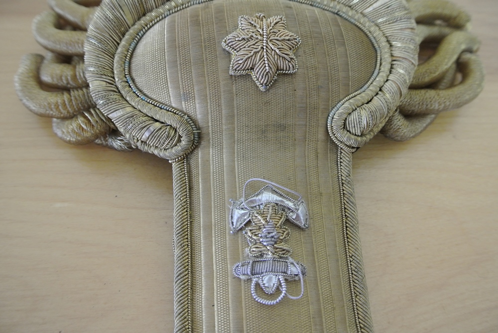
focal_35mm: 29
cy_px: 166
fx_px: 402
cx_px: 249
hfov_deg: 63.6
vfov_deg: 45.1
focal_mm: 11
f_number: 3.5
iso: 720
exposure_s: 1/60
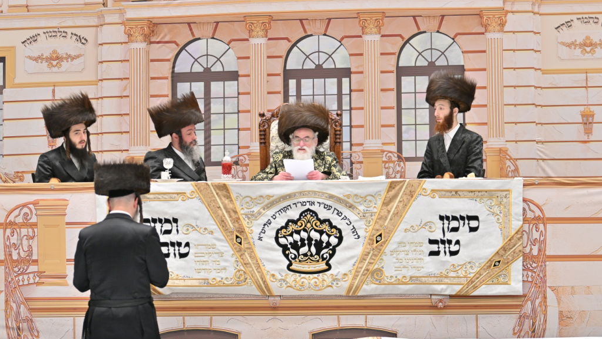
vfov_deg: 8.1
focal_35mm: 149
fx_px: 2379
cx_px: 301
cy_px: 170
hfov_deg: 14.4
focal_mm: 95
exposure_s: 1/320
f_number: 2.8
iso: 250
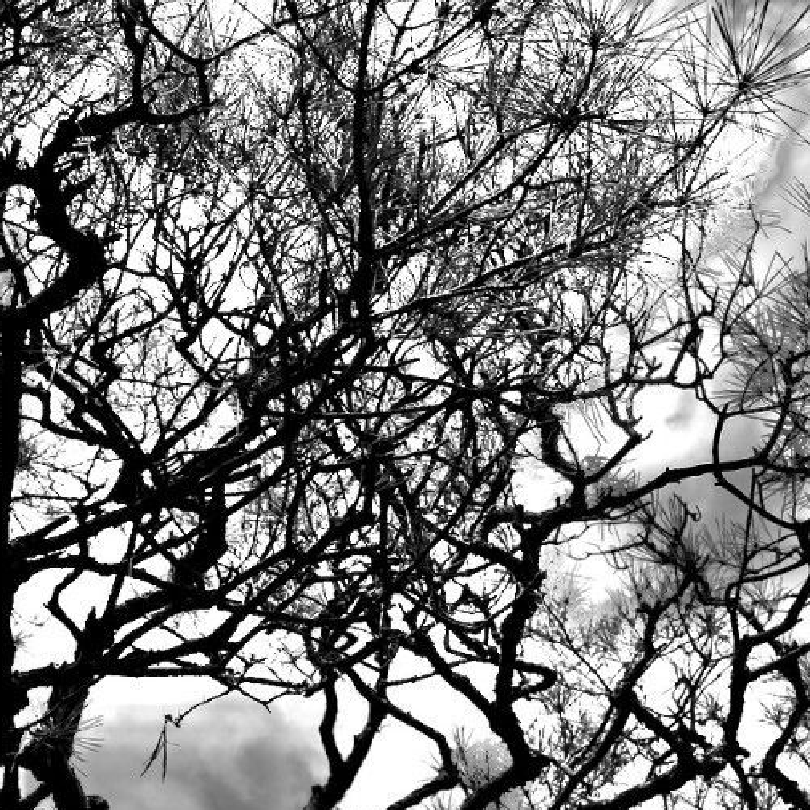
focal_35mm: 47
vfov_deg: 35.9
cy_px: 490
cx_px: 252
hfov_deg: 35.6
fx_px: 1244
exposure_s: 1/1600
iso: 200
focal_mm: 18.3
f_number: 5.6
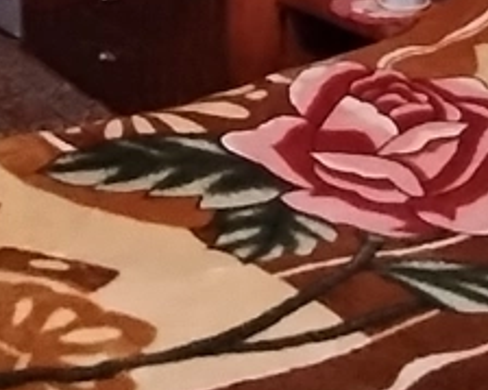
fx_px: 1343
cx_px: 390
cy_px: -313
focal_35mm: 93
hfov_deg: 20.4
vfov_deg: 14.5
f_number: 2.2
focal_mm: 1.42
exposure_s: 1/33.3
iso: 1114
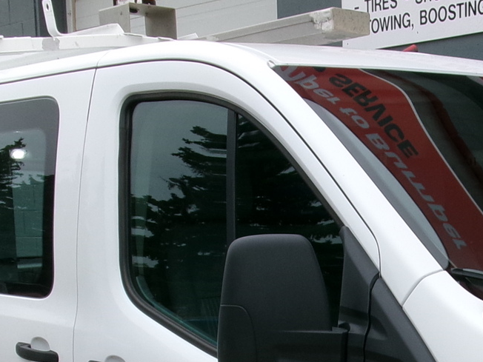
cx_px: 451
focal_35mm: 88
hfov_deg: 21.7
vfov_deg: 16.0
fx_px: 1228
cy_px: 454
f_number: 10.8
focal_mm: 5.1
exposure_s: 1/75
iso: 100
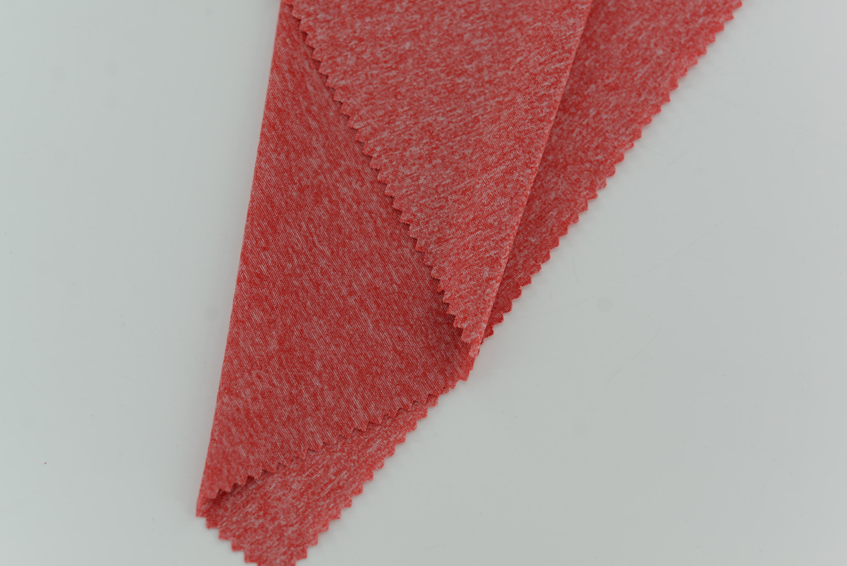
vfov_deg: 27.0
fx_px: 1177
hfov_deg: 39.6
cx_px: 424
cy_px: 283
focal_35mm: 50
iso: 100
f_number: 3.5
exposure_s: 1/200
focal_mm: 50
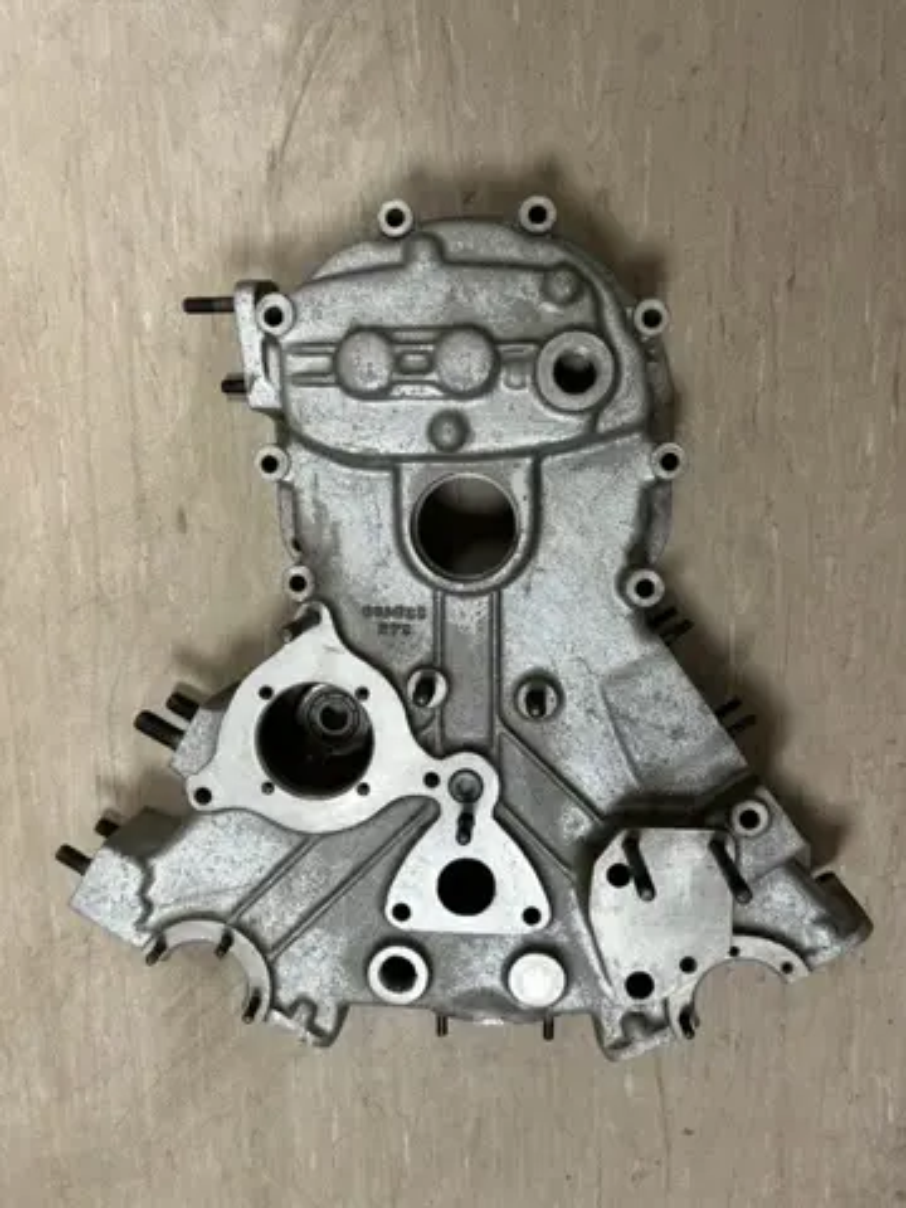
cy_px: 604
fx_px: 907
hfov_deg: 53.1
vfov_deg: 67.3
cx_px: 453
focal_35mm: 26
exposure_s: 1/50
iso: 64
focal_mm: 5.7
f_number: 1.5
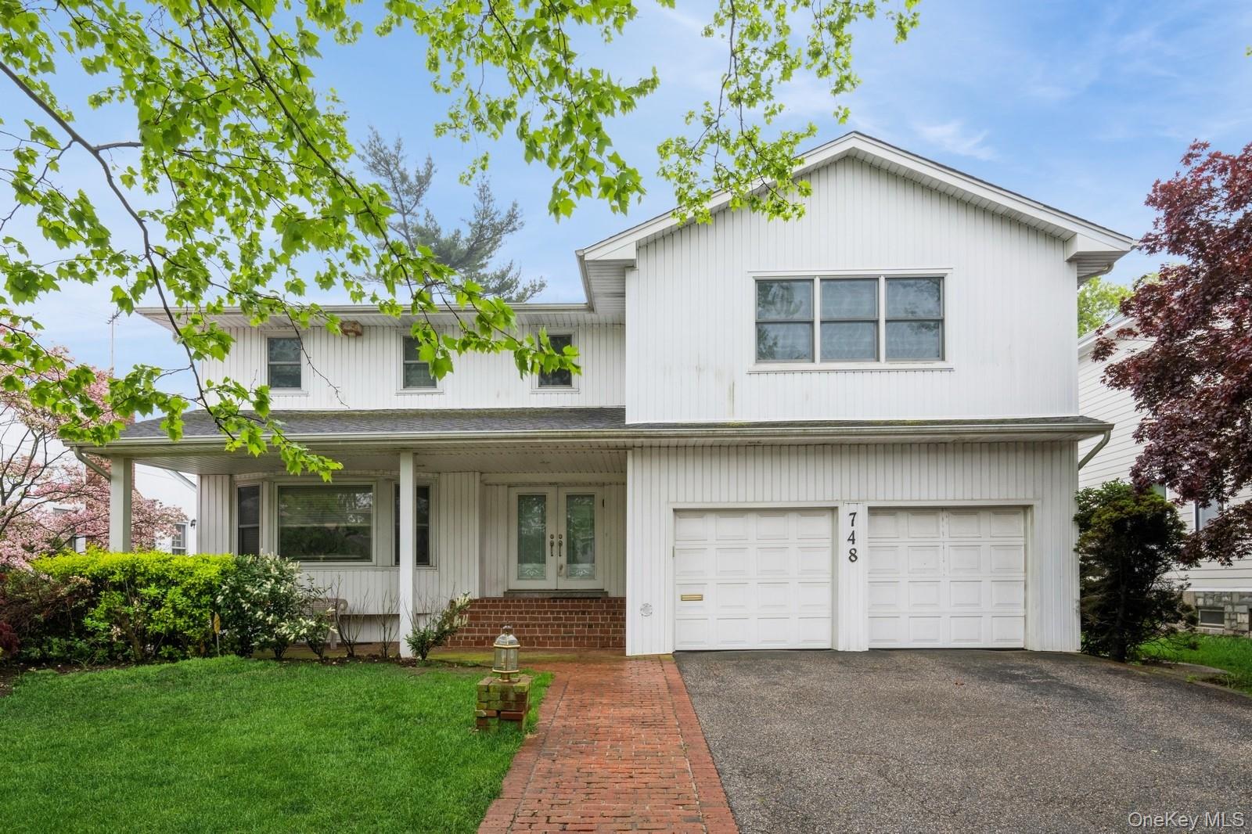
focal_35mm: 21
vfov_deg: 59.5
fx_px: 730
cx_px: 626
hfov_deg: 81.2
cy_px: 417
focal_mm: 21
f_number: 14
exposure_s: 1/80
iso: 1250
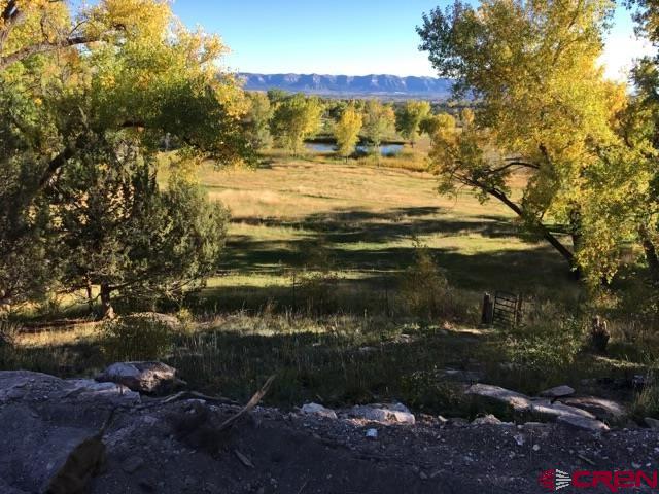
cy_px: 247
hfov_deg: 61.7
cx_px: 330
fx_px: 552
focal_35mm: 29
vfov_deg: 48.2
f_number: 2.2
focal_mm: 4.15
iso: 25
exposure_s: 1/519
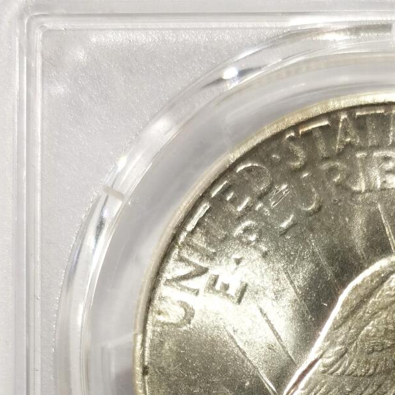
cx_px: 403
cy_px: 520
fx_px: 1820
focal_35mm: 141
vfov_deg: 12.0
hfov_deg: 12.2
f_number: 16
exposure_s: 1/100
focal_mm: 5.56
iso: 125
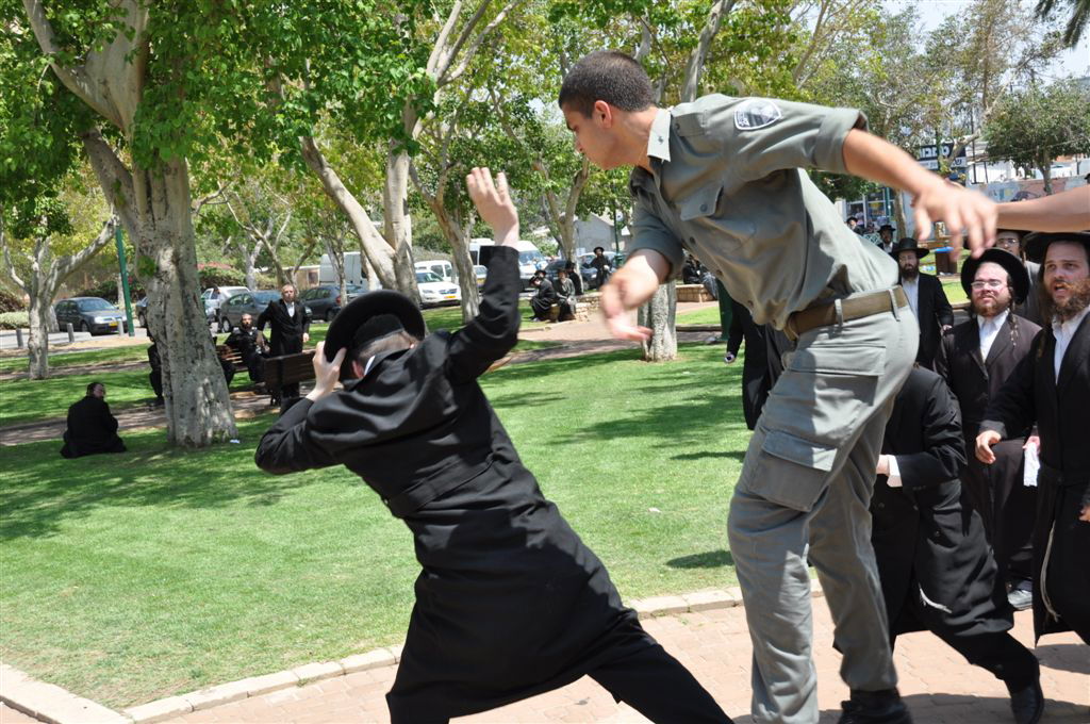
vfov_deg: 28.0
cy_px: 362
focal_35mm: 48
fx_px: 1451
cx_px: 545
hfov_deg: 41.2
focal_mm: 32
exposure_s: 1/250
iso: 200
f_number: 8
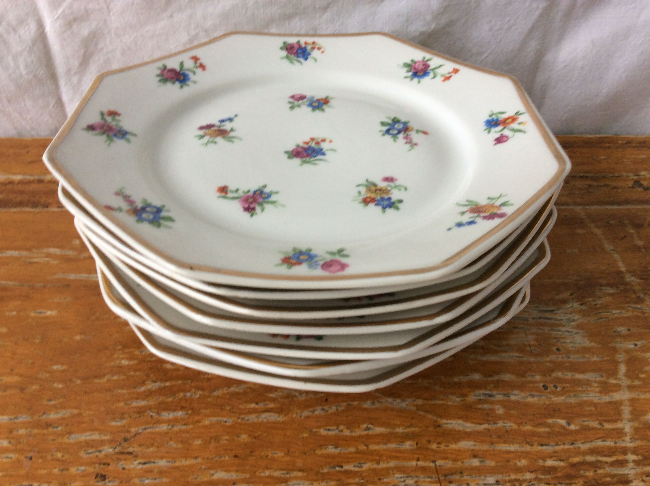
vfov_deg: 44.1
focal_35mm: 32
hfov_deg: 56.9
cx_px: 325
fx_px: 600
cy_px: 243
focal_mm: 3.3
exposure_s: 1/25
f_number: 2.4
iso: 50
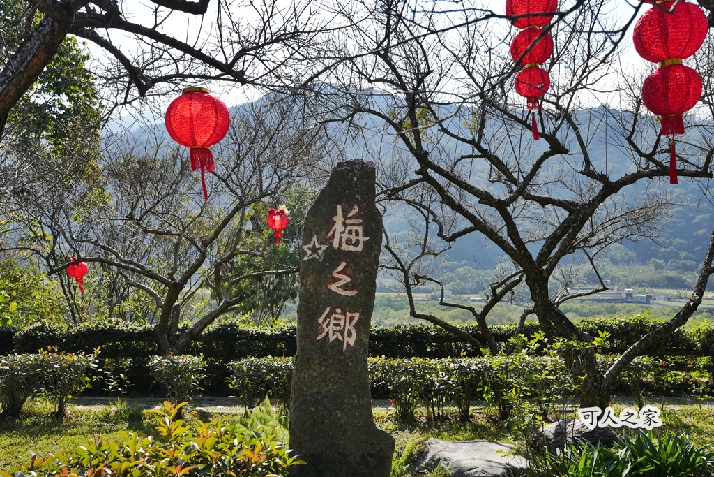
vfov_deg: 39.5
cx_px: 357
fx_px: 662
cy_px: 238
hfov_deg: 56.6
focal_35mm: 33
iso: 3200
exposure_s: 1/8000
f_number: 7.1
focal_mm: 33.4
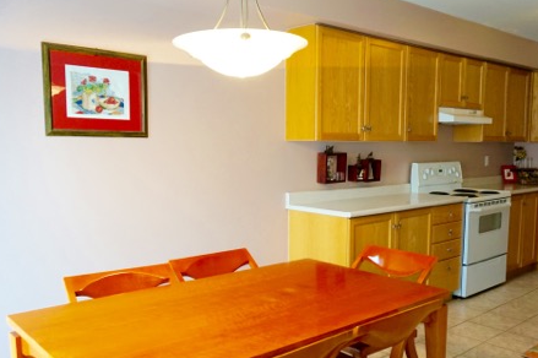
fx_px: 523
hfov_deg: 54.2
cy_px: 216
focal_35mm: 35
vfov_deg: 37.6
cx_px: 310
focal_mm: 16
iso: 640
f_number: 4
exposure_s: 1/160
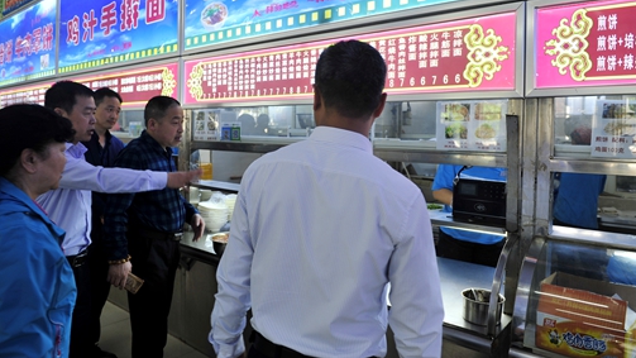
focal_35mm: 26
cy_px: 142
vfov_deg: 44.1
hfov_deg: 71.9
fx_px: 438
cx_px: 309
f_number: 3.5
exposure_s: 1/50
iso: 400
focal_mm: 24
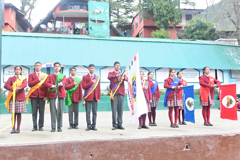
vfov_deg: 35.5
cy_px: 80
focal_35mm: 38
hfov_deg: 51.3
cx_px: 120
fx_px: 250
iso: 400
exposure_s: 1/250
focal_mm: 25
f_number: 6.3
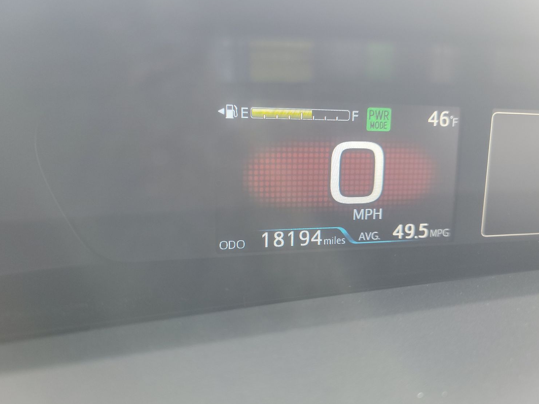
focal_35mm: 26
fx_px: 405
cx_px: 280
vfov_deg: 53.1
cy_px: 202
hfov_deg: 67.3
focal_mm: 6.7
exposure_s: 1/59
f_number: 1.8
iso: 343
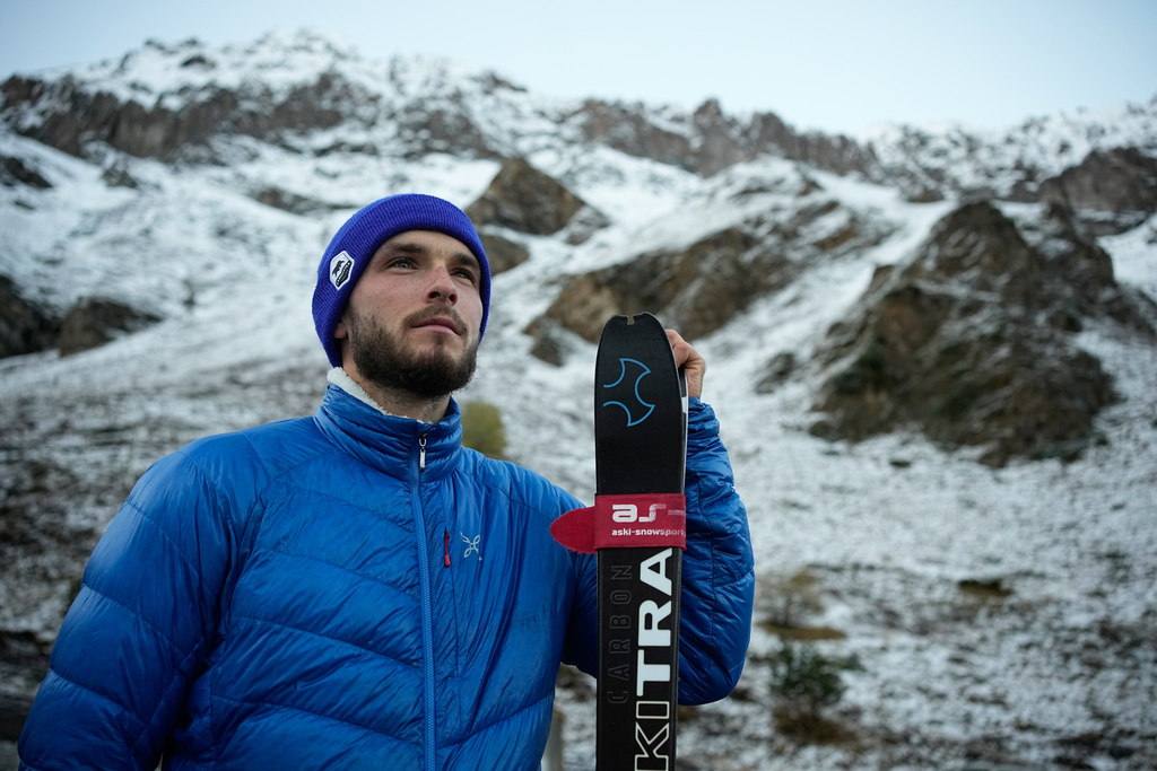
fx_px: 1125
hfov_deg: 54.4
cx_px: 578
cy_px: 386
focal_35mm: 35
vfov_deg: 37.9
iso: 1250
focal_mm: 35
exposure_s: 1/500
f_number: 3.5
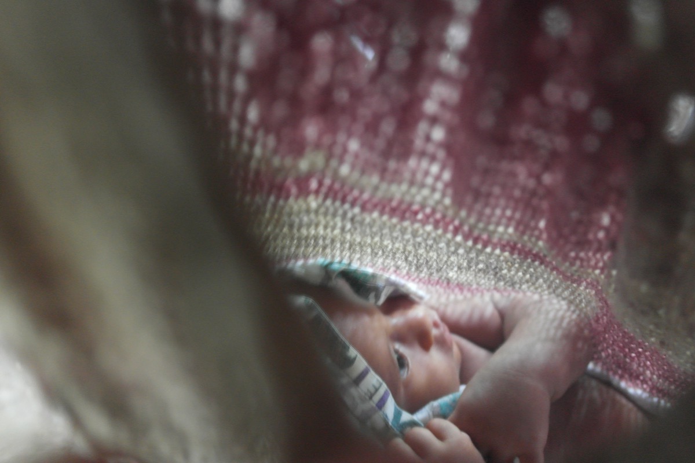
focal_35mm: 40
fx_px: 772
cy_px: 232
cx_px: 348
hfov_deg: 48.5
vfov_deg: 33.4
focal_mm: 26
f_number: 4
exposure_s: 1/5
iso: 1600
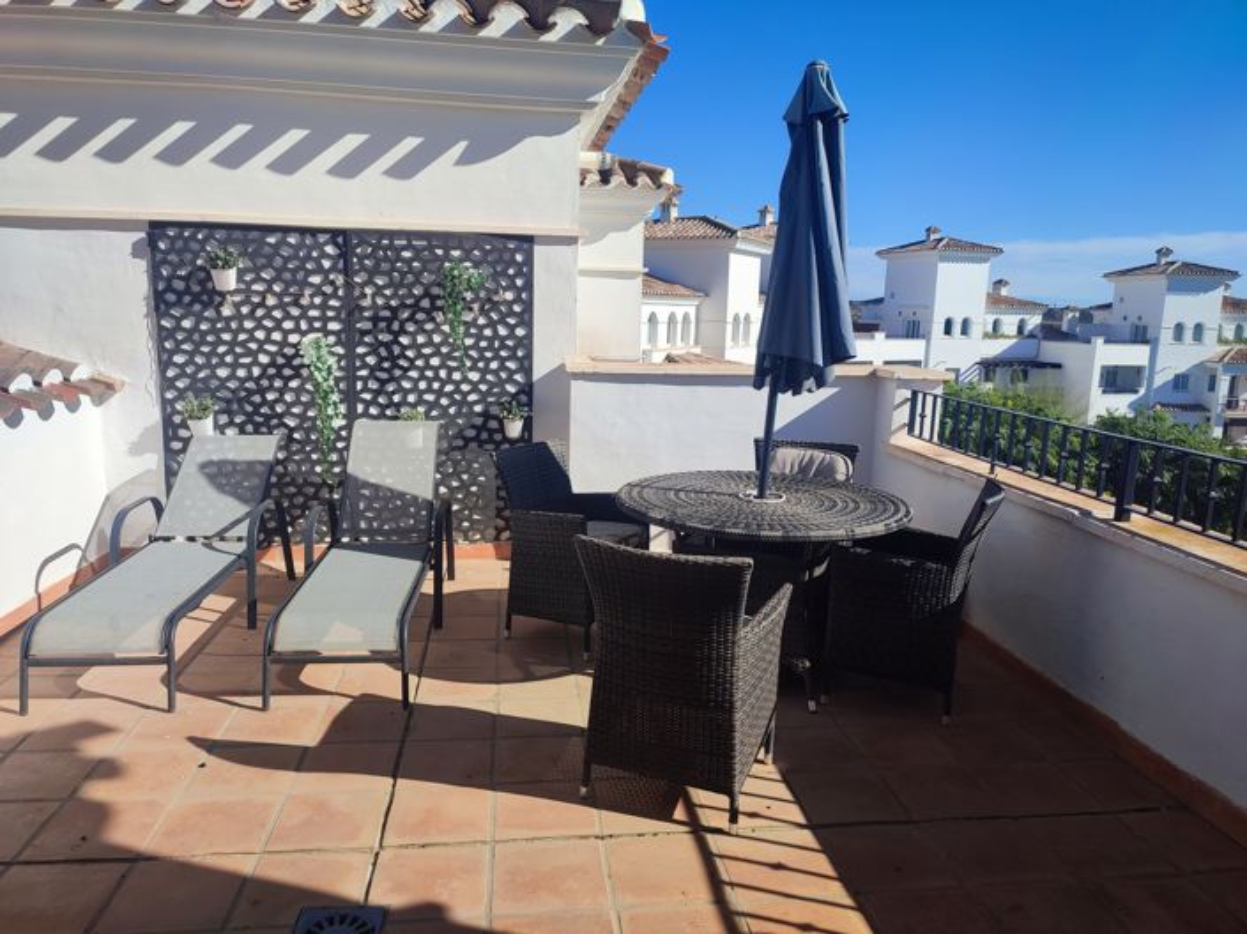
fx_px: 900
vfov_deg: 54.8
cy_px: 467
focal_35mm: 25
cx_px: 624
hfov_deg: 69.4
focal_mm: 6.04
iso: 50
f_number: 1.9
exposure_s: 1/1014
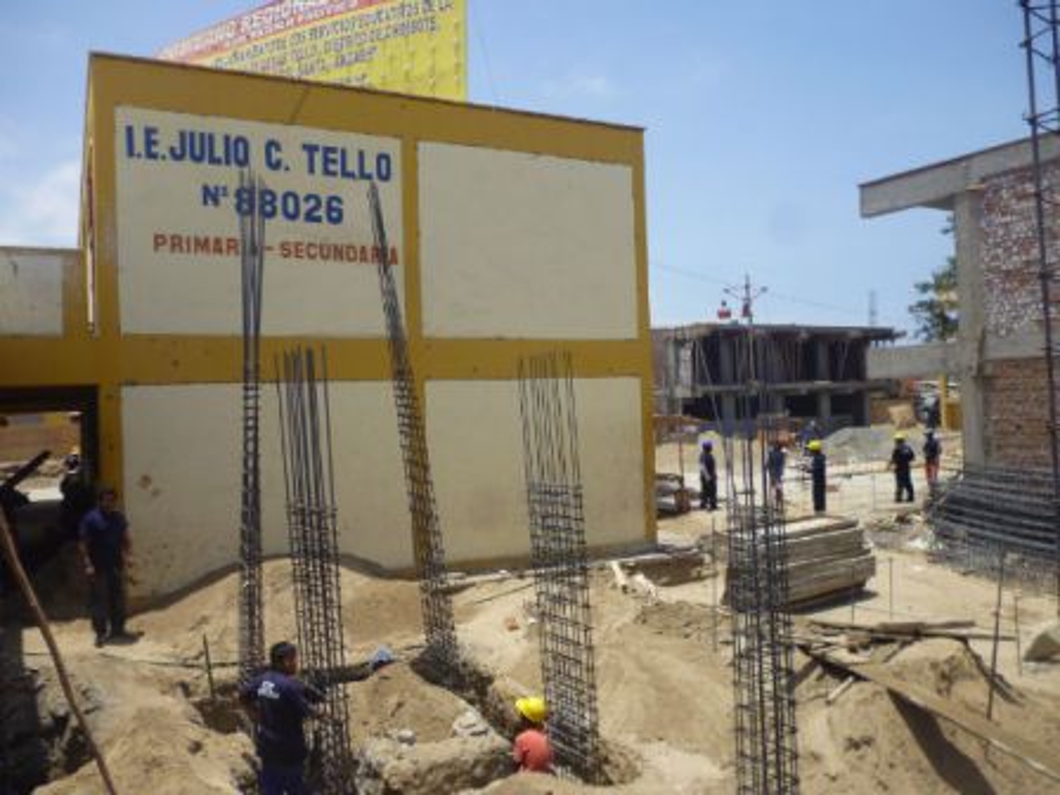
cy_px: 398
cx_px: 530
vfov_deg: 49.7
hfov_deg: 63.4
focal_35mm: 28
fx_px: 857
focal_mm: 5
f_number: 9
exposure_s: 1/125
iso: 100
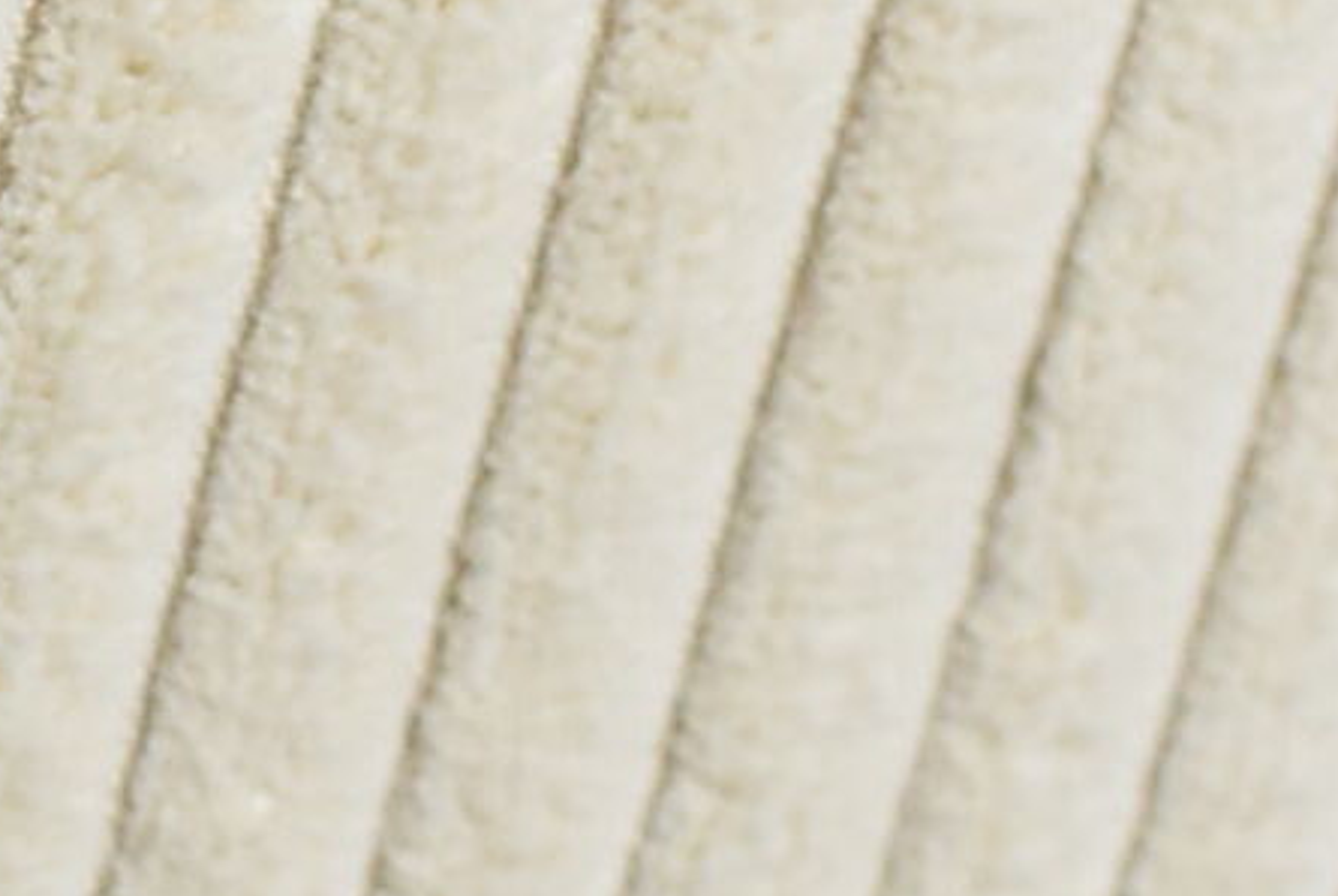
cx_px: -1368
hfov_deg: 6.8
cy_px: -439
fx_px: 10880
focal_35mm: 292
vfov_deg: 4.7
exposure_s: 1/125
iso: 720
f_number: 5.6
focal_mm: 29
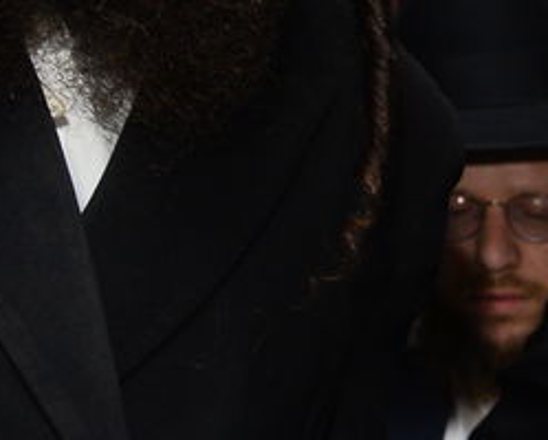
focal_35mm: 158
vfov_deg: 9.3
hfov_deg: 10.2
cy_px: 850
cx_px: 1402
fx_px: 2567
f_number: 5.6
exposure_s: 1/100
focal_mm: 30
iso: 1250
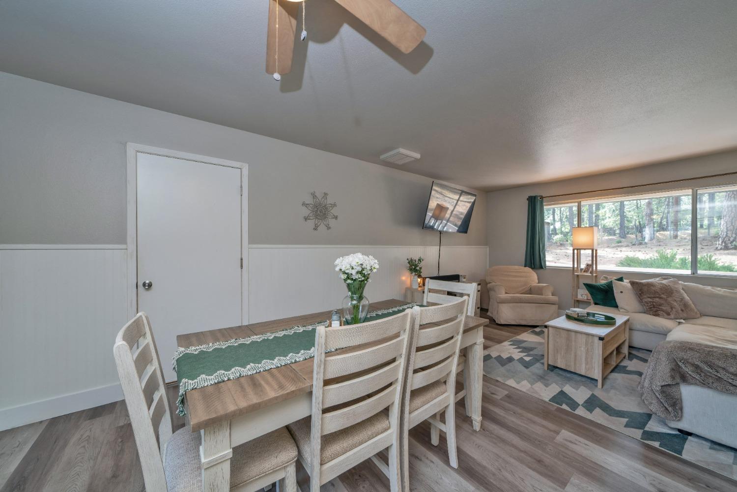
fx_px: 246
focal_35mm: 12
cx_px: 368
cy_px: 246
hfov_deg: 112.6
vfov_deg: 90.0
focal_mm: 12
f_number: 6.3
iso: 320
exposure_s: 1/20
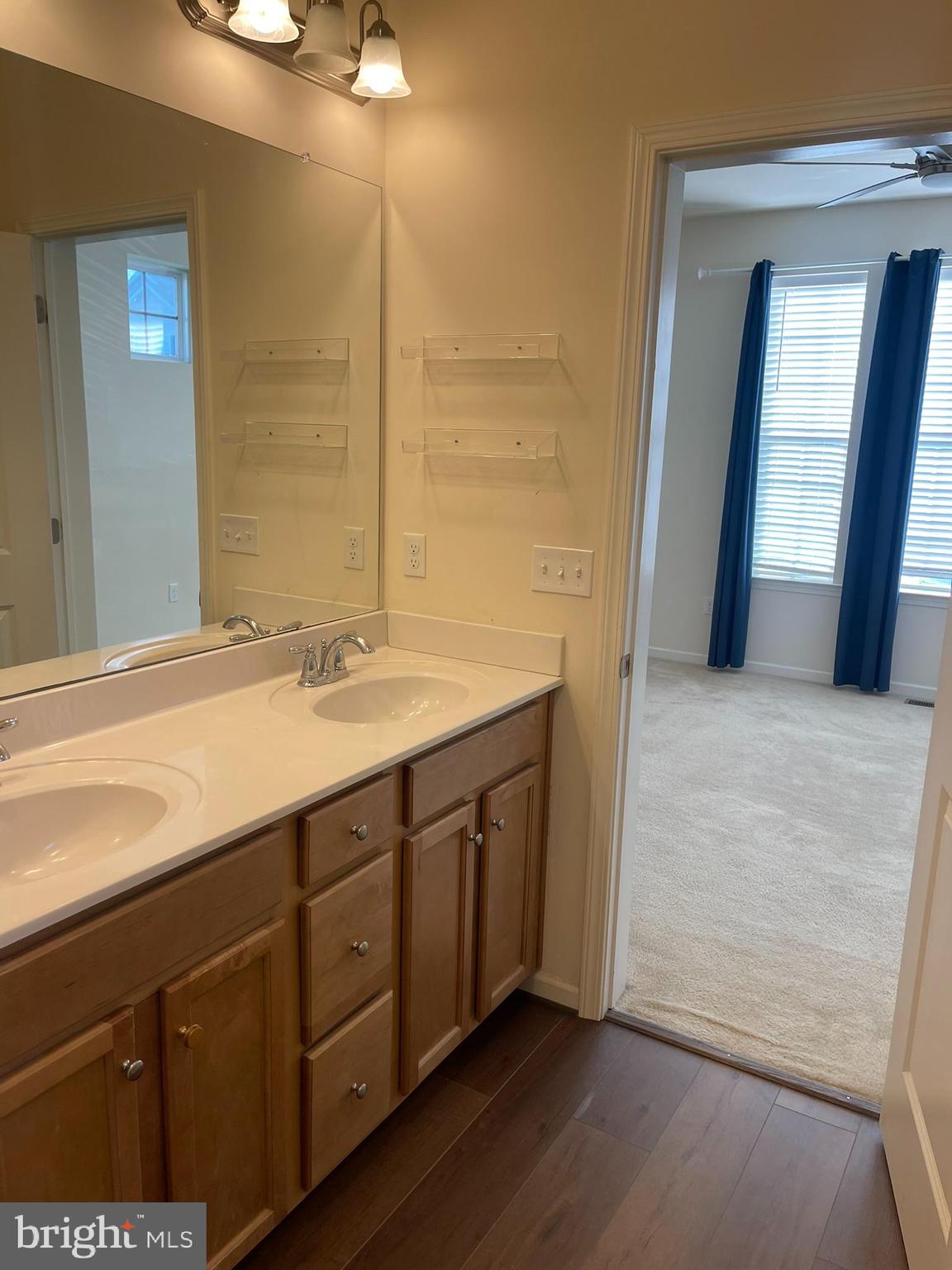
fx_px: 917
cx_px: 476
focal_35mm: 25
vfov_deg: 69.4
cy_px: 635
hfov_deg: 54.9
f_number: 1.6
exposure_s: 1/120
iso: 50
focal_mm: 5.1
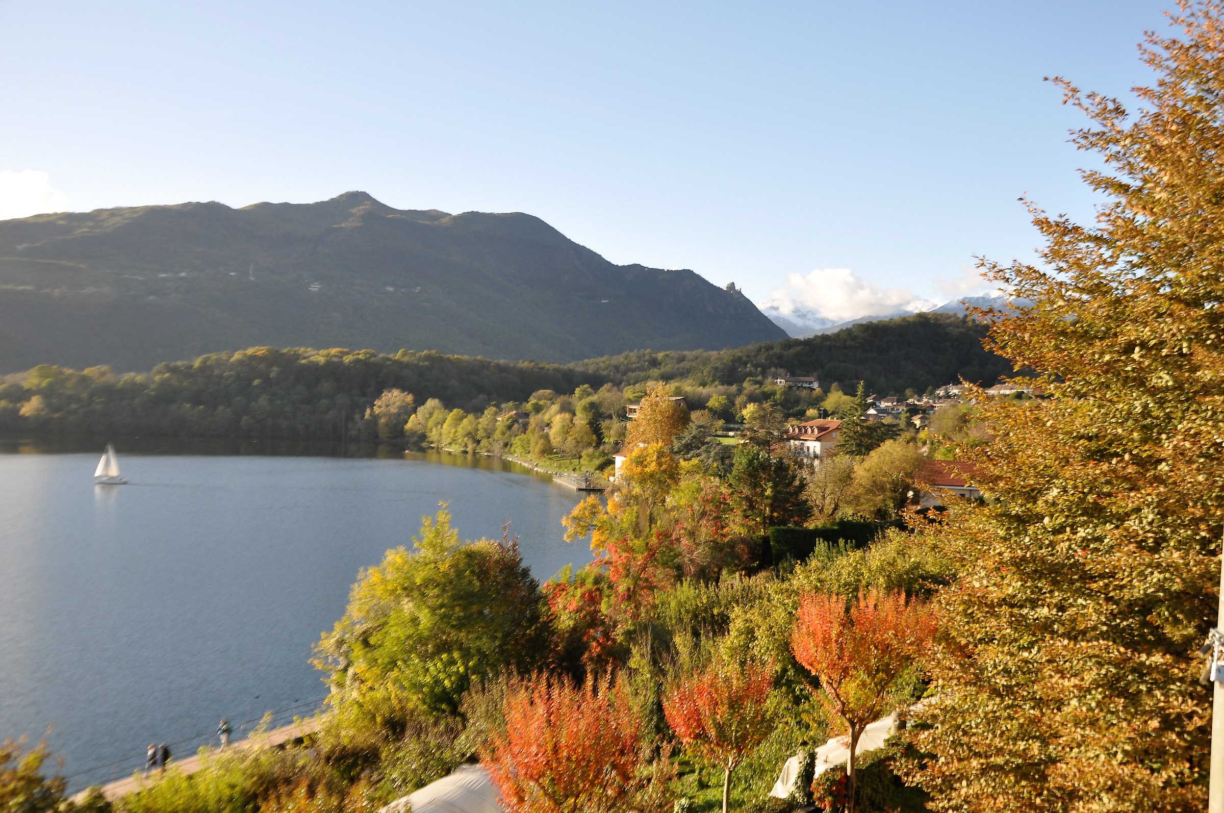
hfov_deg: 57.3
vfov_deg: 39.9
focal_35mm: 33
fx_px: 1121
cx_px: 612
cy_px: 406
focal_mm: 22
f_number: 8
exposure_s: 1/250
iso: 200
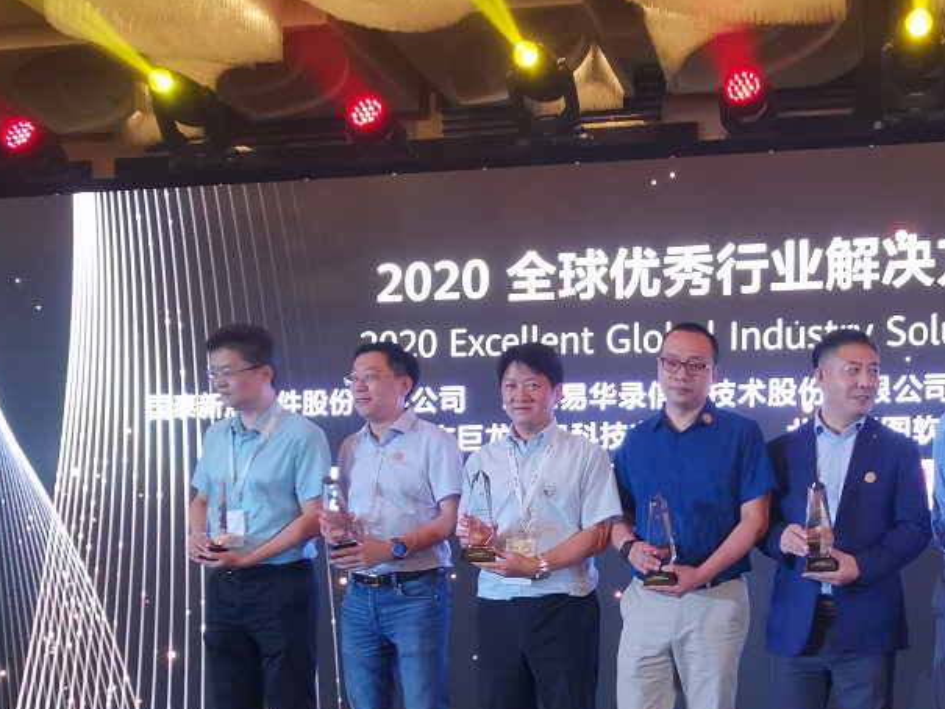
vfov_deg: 36.7
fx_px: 1038
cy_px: 543
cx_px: 712
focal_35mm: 38
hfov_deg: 47.1
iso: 250
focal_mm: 2.35
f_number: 2.2
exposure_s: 1/50
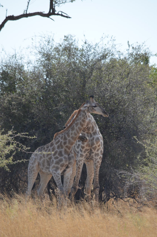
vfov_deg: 4.6
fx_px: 2956
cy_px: 118
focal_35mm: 450
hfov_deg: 3.0
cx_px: 78
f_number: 6.3
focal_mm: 300
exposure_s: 1/640
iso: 200
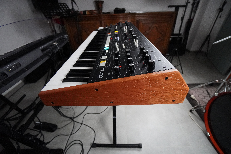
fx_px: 96
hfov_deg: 100.4
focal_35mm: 15
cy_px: 77
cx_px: 116
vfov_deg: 77.3
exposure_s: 1/125
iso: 6400
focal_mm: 10
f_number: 4
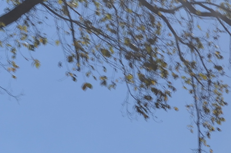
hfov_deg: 9.6
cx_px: 173
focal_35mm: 215
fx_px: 1377
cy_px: 317
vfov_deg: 6.2
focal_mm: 30
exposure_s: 1/200
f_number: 7.1
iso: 200
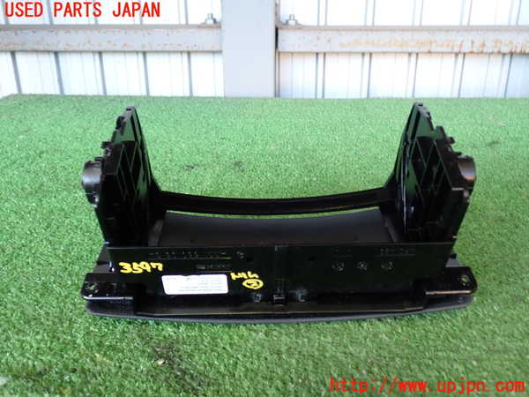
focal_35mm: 36
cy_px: 198
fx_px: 550
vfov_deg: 39.7
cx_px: 264
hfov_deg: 51.4
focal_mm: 6.37
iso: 200
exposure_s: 1/40
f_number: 2.5
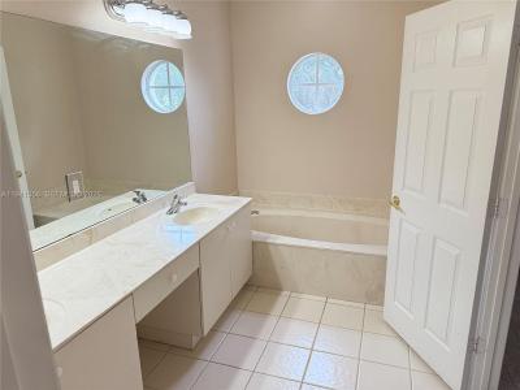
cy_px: 195
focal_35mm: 24
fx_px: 361
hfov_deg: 71.6
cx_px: 260
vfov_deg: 56.8
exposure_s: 1/236
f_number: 1.78
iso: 200
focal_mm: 6.76
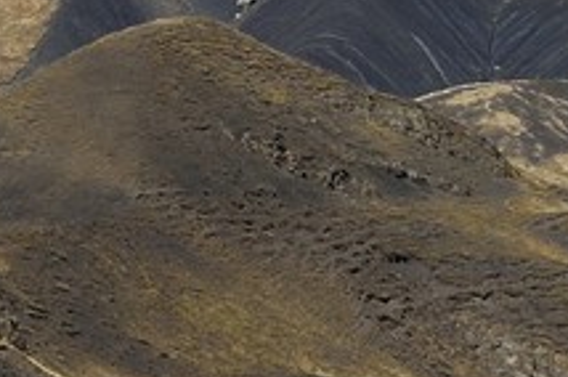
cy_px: 422
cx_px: 1685
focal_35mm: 464
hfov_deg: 4.3
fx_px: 7310
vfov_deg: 3.0
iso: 200
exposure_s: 1/250
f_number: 14
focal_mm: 62
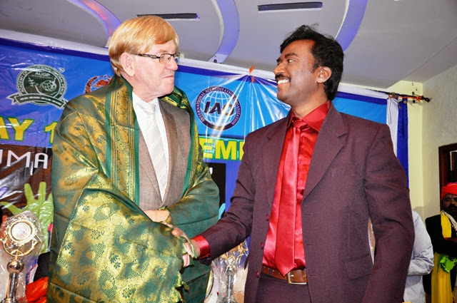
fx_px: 571
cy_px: 152
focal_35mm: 45
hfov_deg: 43.7
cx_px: 228
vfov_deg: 29.8
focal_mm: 30
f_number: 5
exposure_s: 1/60
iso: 800
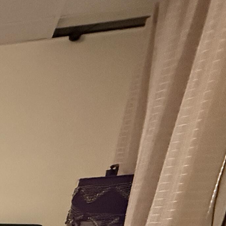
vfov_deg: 24.7
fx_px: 399
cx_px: -201
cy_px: 335
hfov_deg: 20.2
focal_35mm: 54
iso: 1000
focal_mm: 2.22
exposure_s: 1/60
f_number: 2.2
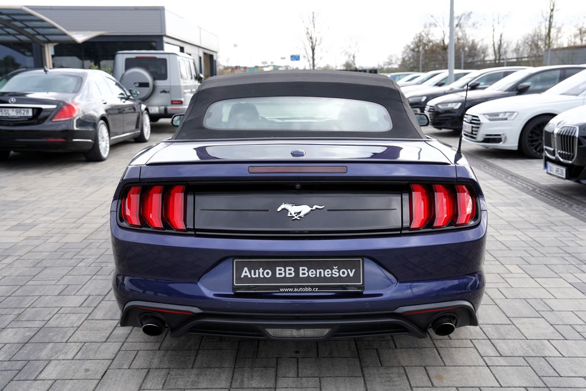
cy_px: 200
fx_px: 619
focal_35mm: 38
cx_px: 294
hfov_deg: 50.7
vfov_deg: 35.1
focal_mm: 37
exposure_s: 1/100
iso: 100
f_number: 4.5
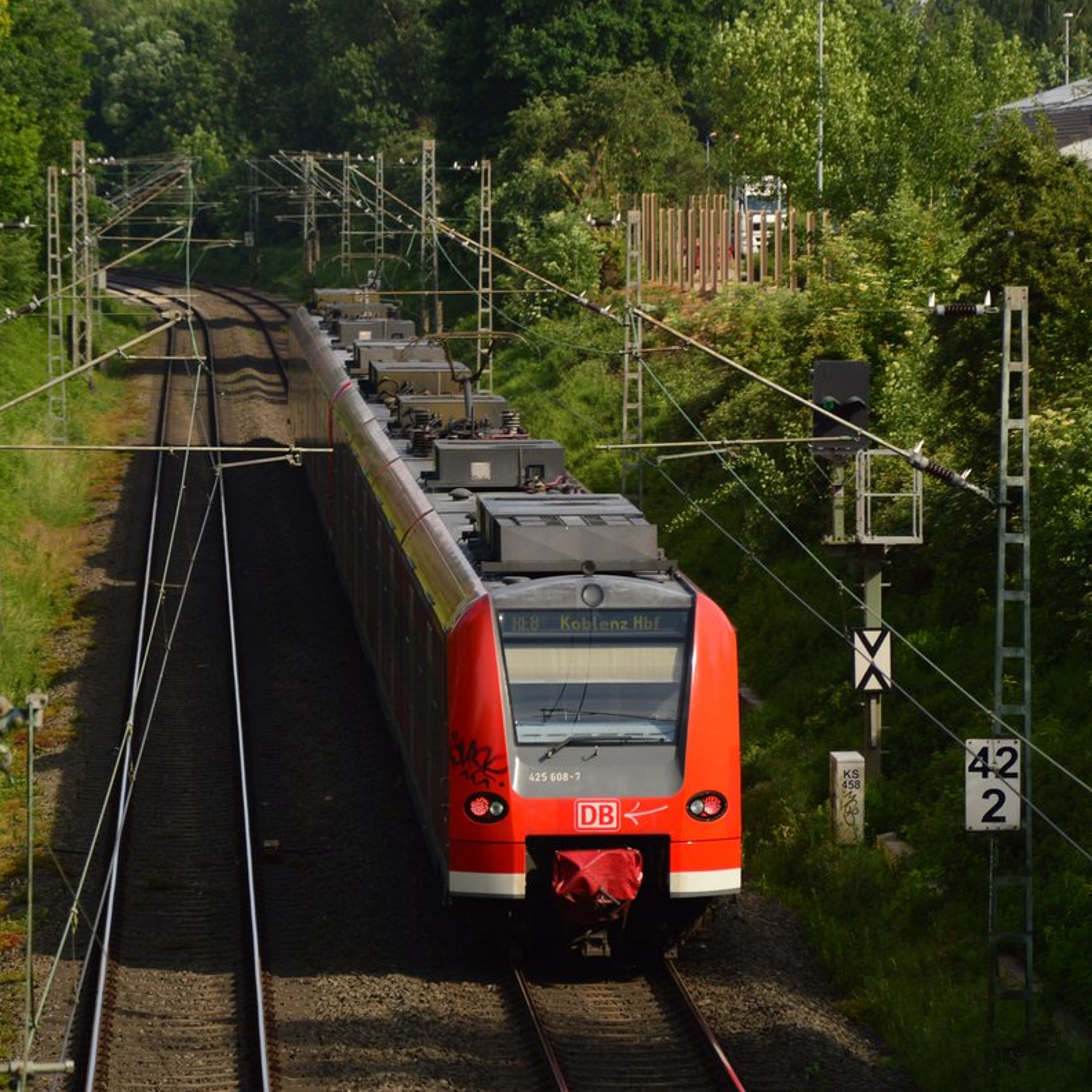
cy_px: 544
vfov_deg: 8.6
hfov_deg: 8.6
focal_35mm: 203
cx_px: 525
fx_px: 7232
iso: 100
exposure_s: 1/320
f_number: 5.6
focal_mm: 105
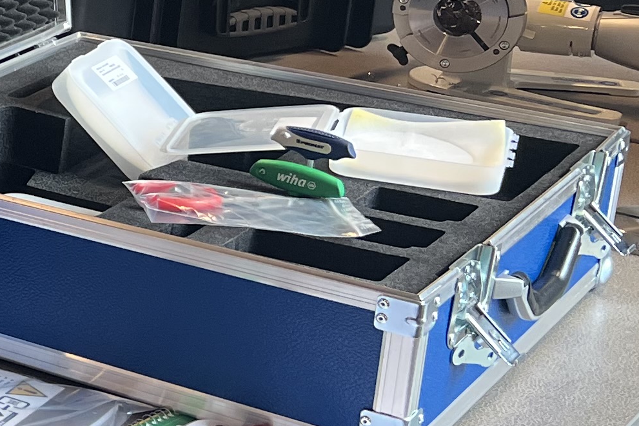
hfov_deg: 15.2
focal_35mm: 110
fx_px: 1953
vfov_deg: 12.4
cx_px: -625
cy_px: 102
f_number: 1.5
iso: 125
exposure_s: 1/120
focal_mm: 5.7
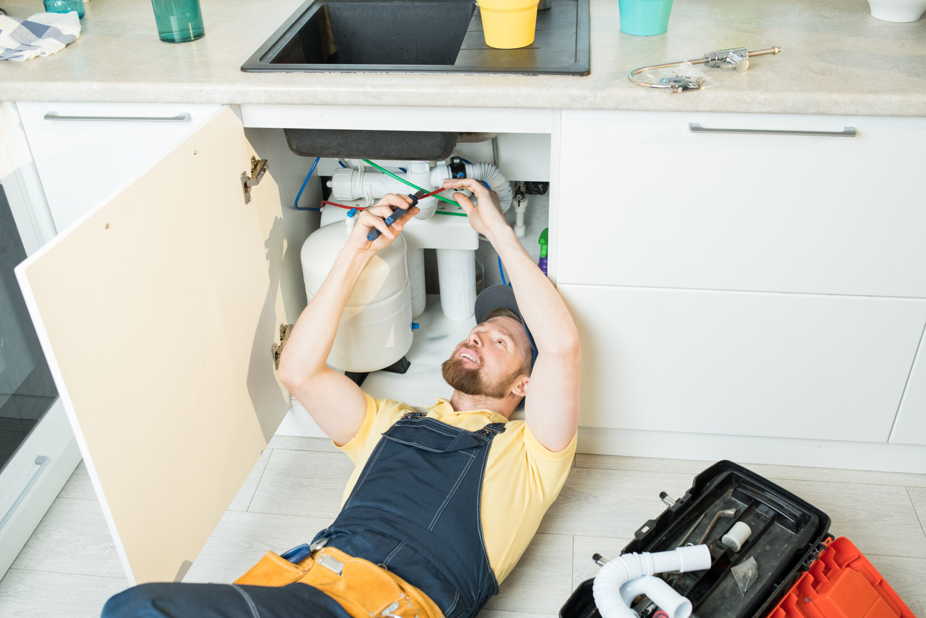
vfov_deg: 37.9
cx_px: 463
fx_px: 900
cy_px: 309
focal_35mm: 35
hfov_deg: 54.4
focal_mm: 35
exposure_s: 1/160
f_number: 4
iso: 800
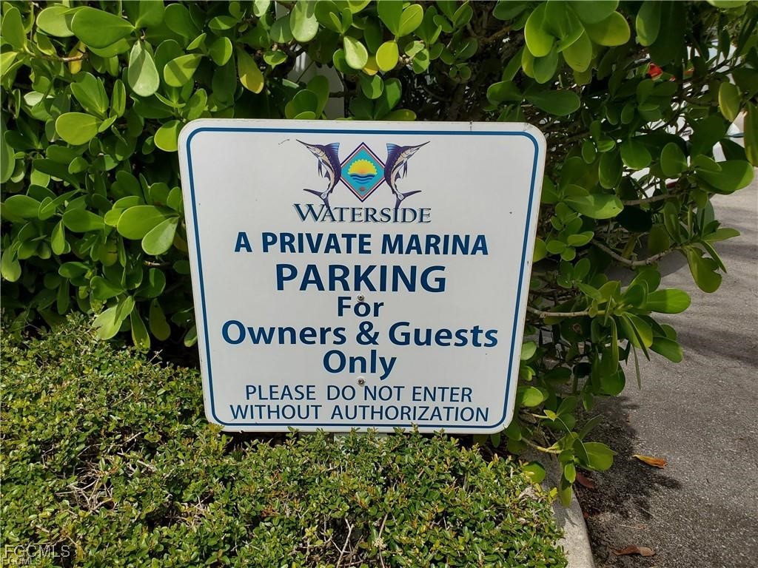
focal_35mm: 26
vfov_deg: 53.1
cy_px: 284
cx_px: 379
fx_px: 569
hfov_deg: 67.3
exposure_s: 1/3430
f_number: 2.4
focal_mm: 4.3
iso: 50
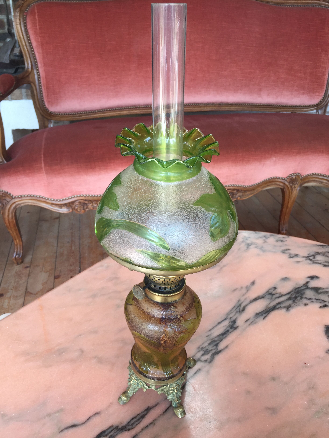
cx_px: 164
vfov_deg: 61.7
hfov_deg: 48.2
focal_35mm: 29
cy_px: 219
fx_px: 367
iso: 32
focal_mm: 4.15
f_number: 2.2
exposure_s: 1/100
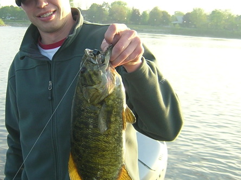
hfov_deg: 29.2
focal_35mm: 65
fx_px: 452
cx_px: 52
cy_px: 86
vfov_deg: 22.6
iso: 100
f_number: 2.6
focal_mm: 4.7
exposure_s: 1/216
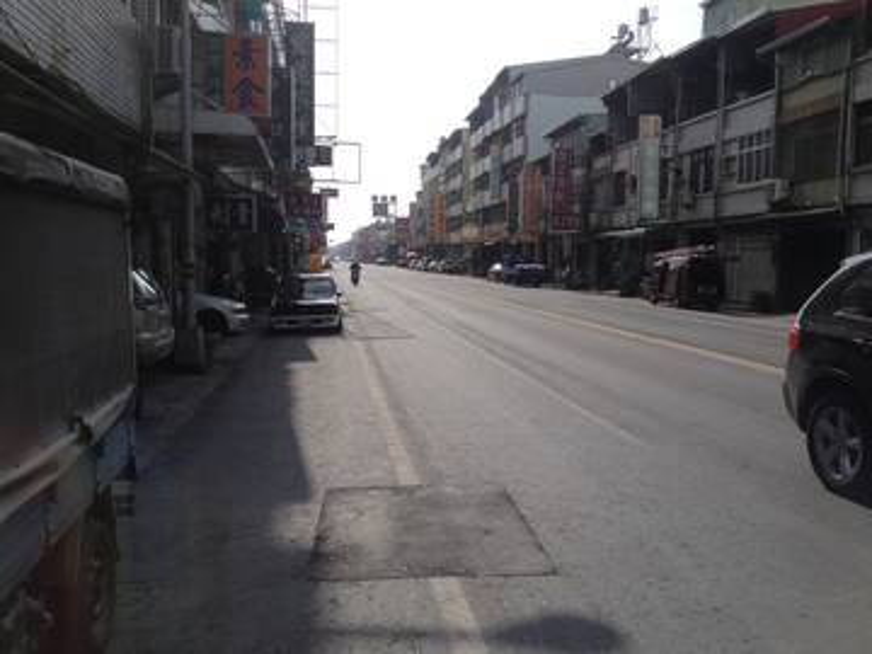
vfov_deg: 40.7
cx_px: 436
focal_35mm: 35
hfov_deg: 52.6
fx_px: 882
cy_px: 327
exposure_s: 1/2762
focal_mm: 4.28
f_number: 2.4
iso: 50
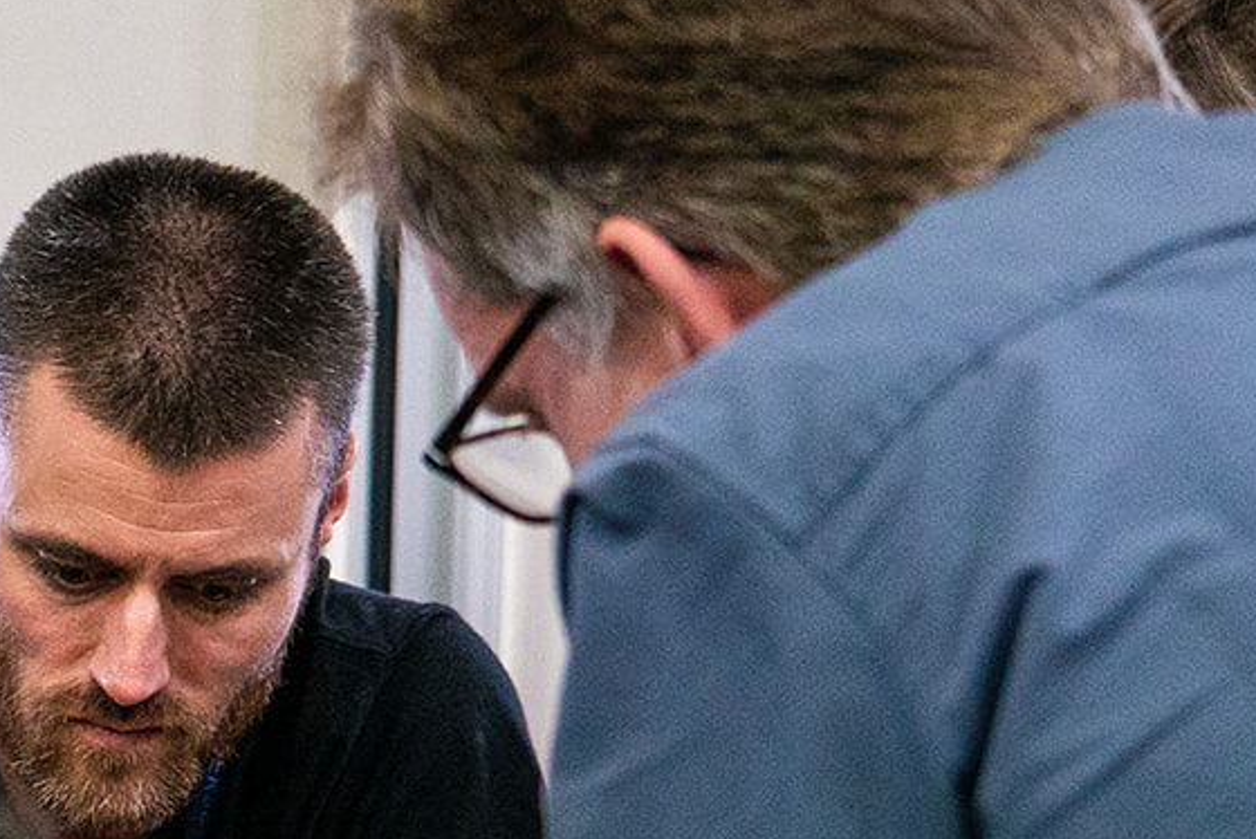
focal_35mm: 200
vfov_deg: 6.8
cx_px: -404
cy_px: 1147
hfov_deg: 10.1
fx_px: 6981
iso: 3200
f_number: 5.6
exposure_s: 1/60
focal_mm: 70
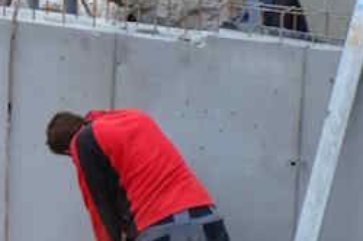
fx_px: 3051
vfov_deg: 4.5
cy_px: 298
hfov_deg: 6.8
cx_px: -90
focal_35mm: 303
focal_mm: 80
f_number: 5.6
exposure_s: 1/125
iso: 140
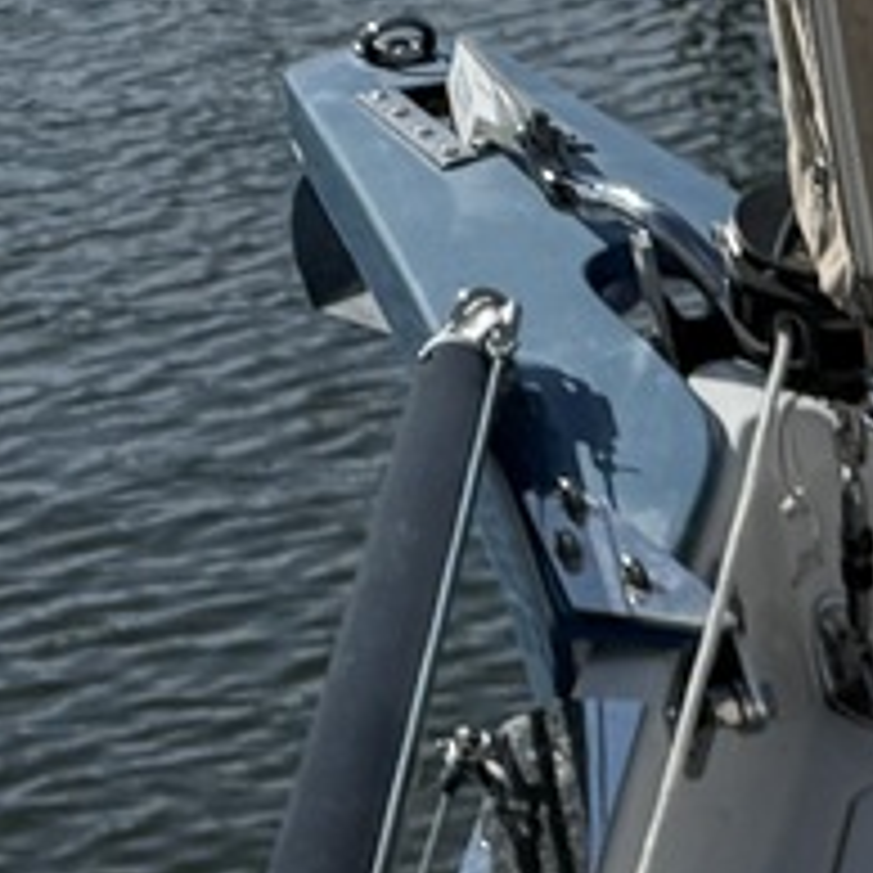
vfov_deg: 11.4
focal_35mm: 131
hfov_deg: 11.0
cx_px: 2192
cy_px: 1989
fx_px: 3738
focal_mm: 6.76
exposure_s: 1/14286
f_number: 1.78
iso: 64
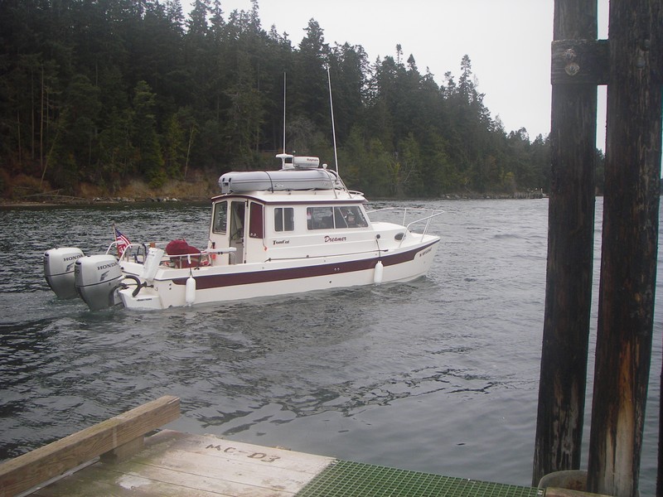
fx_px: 728
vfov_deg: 37.7
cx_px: 332
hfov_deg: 49.0
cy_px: 248
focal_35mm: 38
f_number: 3.3
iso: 50
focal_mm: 6.3
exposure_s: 1/200
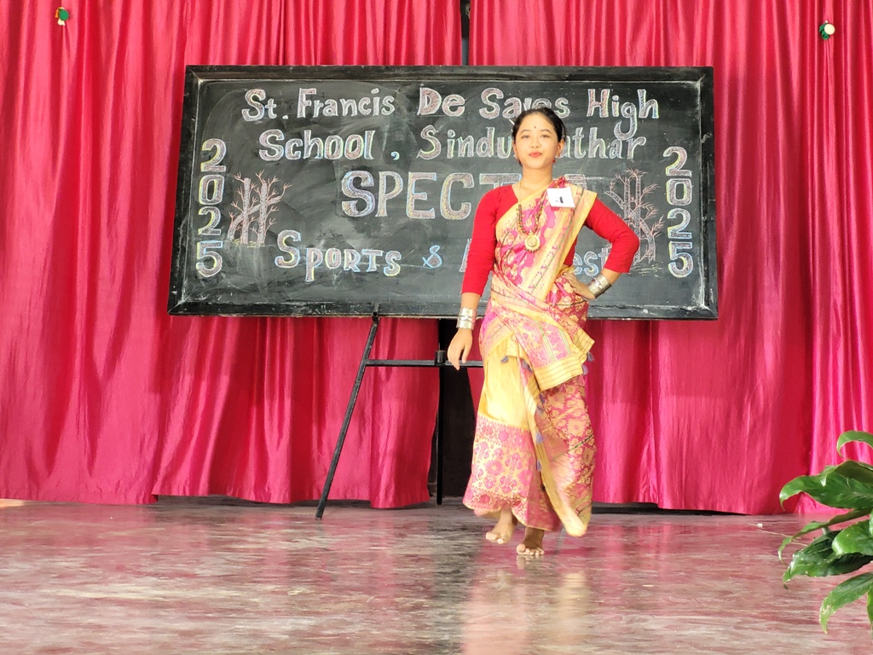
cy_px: 328
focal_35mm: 76
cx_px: 436
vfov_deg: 19.4
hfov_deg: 25.7
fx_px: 1917
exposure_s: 1/50
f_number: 2.4
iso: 160
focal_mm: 7.12
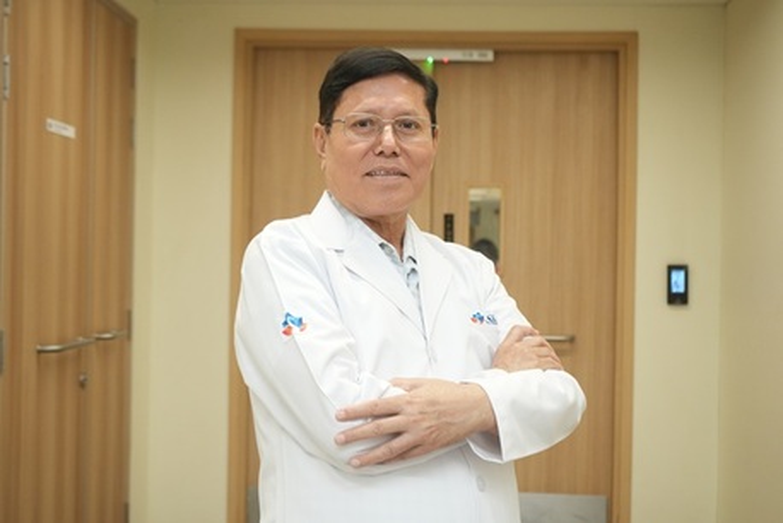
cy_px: 262
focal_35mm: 47
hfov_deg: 41.9
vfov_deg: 28.7
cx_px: 392
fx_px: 1023
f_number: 5.6
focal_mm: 47
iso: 2000
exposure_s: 1/125
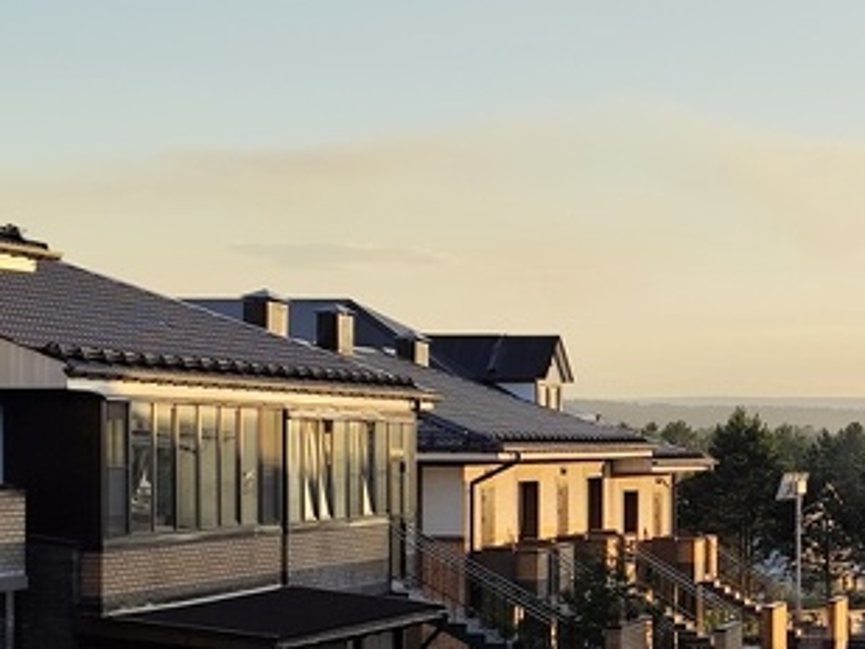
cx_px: 921
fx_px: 2950
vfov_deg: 12.5
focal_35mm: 118
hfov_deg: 16.3
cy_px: 518
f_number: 1.65
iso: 50
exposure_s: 1/544
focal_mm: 6.19
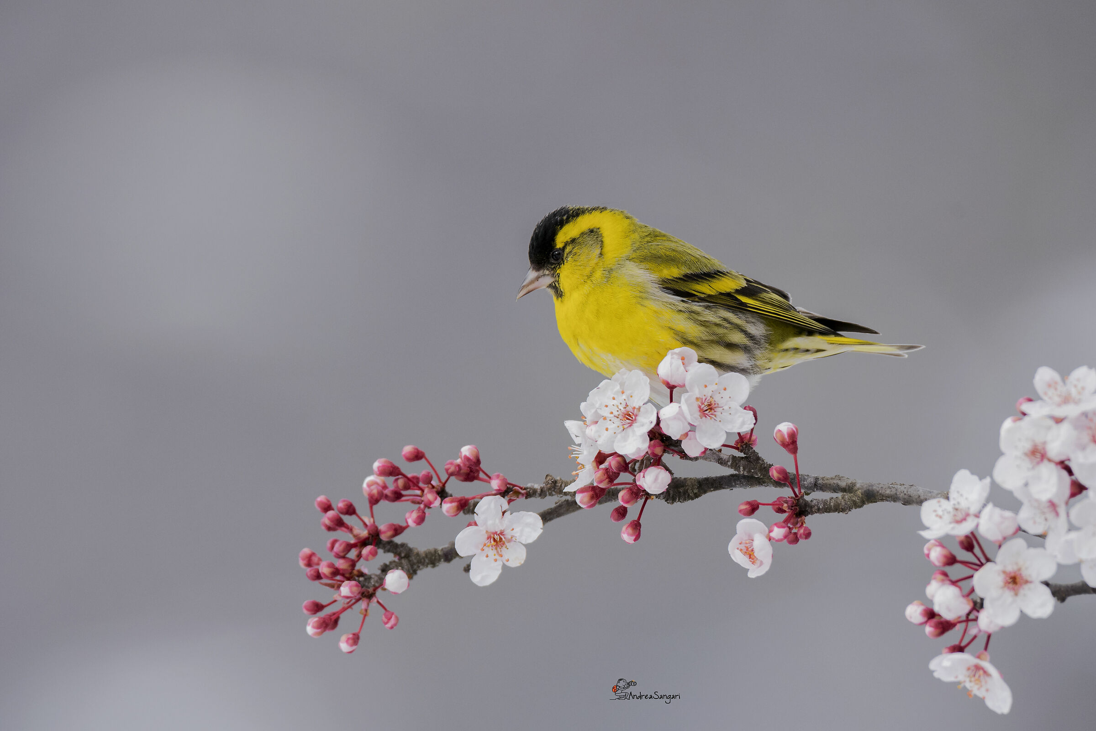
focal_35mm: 900
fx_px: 27398
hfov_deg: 2.3
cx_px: 548
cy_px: 366
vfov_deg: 1.5
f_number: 7.1
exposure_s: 1/1000
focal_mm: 600
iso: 1000
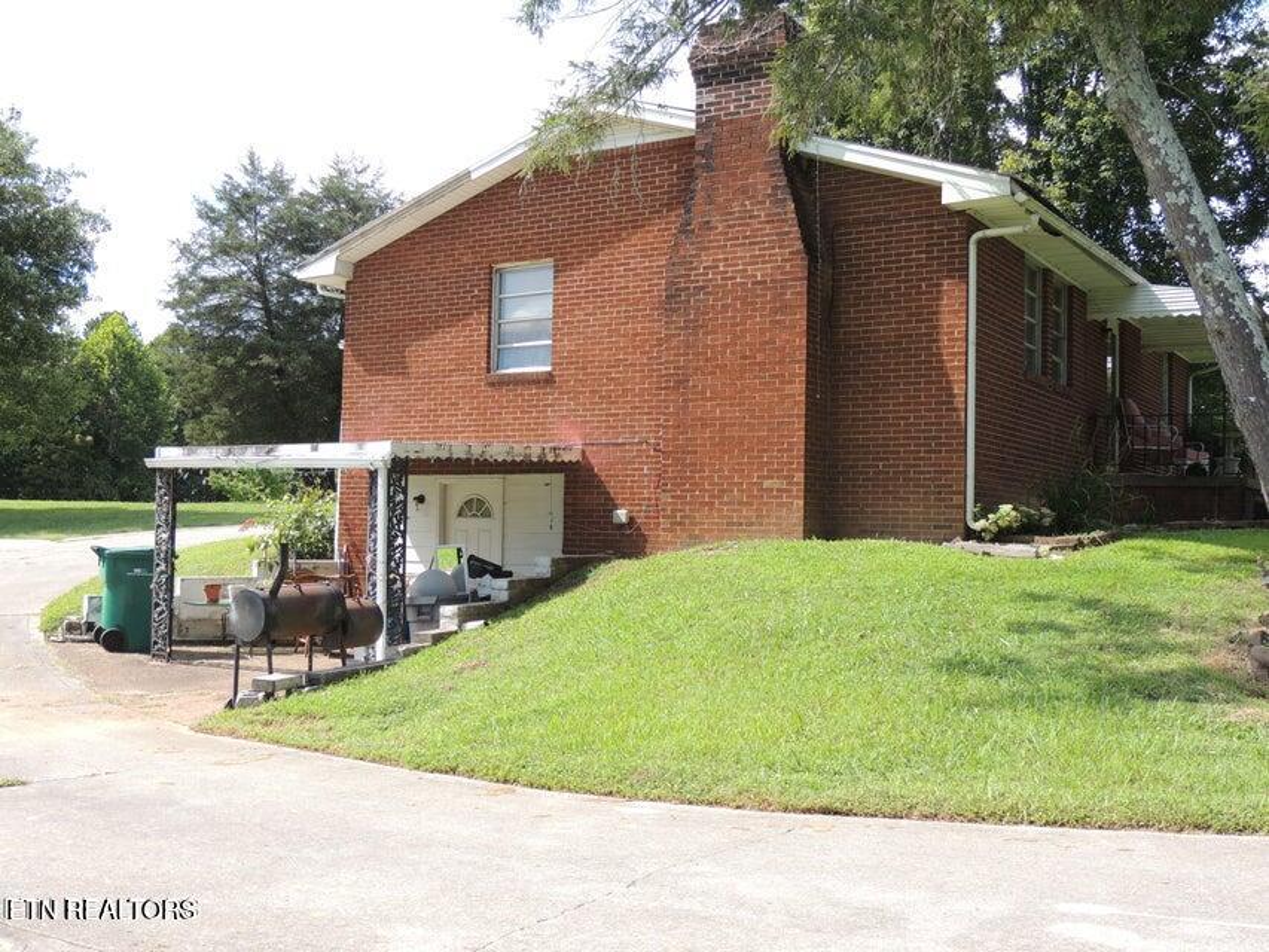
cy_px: 476
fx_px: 1283
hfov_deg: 52.6
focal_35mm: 35
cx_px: 634
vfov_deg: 40.7
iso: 100
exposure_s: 1/400
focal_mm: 6.2
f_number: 3.3
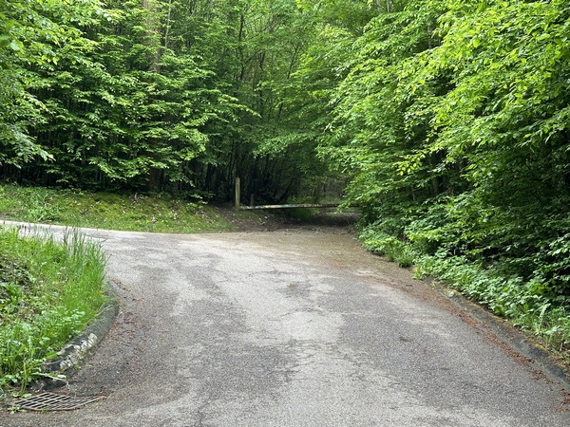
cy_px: 214
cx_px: 285
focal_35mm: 48
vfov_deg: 30.3
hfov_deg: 39.7
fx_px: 790
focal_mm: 6.86
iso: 64
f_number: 1.78
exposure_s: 1/121
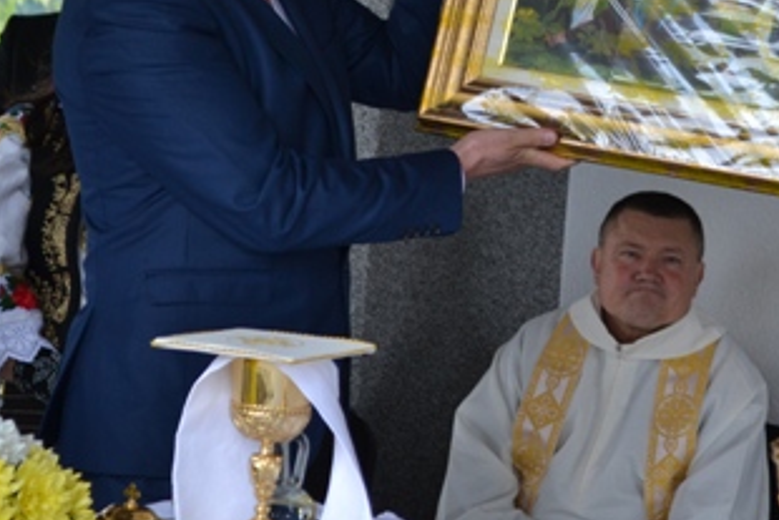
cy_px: 102
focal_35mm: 155
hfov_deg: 13.1
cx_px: 754
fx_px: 3355
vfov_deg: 8.8
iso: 250
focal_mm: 50
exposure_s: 1/125
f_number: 5.6
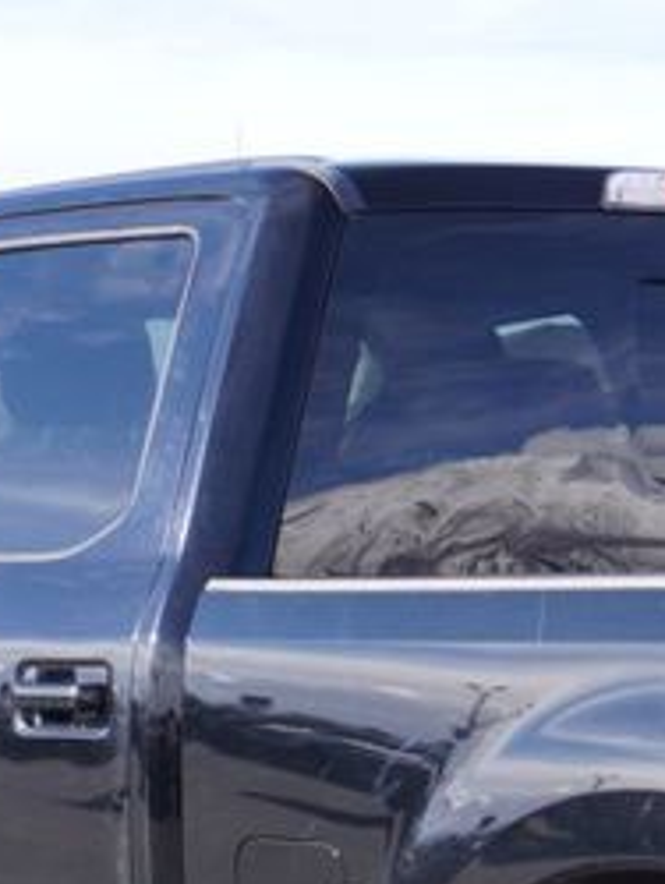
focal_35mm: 177
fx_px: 4526
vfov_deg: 10.9
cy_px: 1093
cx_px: 739
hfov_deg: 8.3
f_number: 8
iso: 100
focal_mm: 30
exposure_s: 1/100
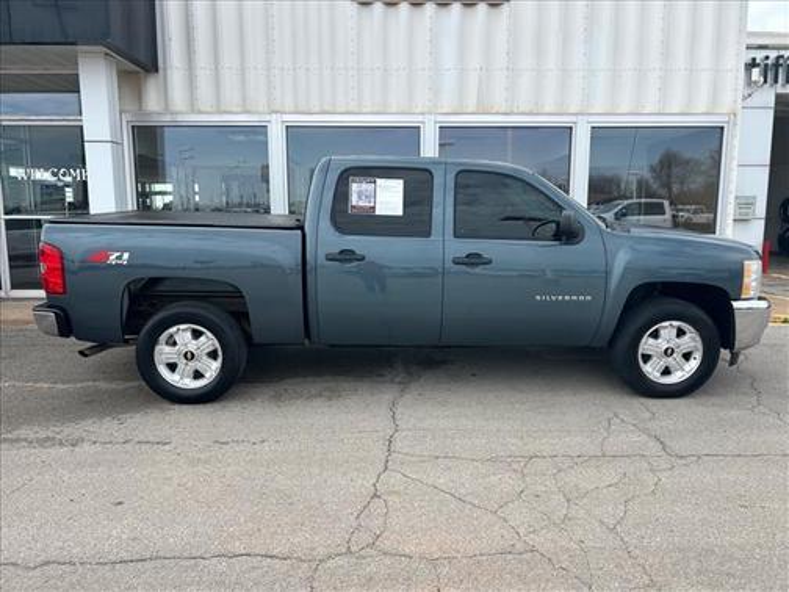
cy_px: 296
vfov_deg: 53.1
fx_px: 593
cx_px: 394
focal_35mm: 26
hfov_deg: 67.3
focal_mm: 5.7
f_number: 1.5
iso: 50
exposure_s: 1/1838
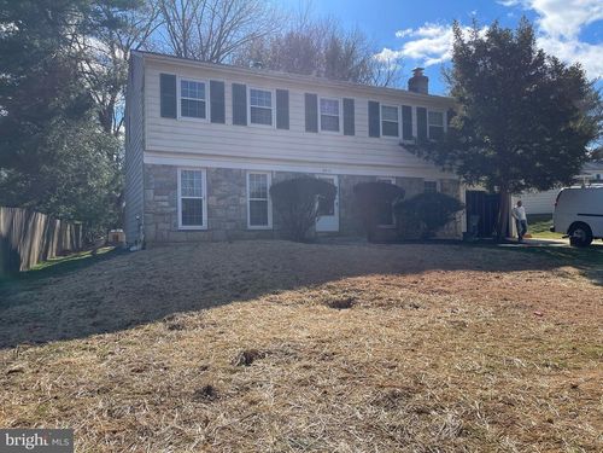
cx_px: 302
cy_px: 226
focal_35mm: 25
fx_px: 435
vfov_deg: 54.9
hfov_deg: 69.4
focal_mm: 5.1
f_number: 1.6
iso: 32
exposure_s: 1/2924
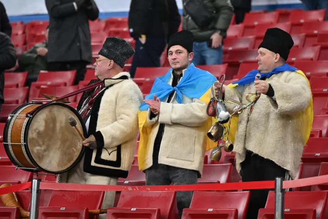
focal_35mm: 165
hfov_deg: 12.5
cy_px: 110
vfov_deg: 8.3
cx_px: 164
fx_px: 1504
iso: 800
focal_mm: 165
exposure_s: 1/250
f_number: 2.8
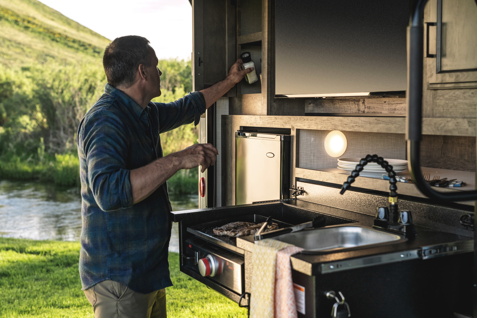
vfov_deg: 27.0
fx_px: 662
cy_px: 159
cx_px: 238
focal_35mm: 50
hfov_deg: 39.6
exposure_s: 1/800
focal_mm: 50
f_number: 4
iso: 250
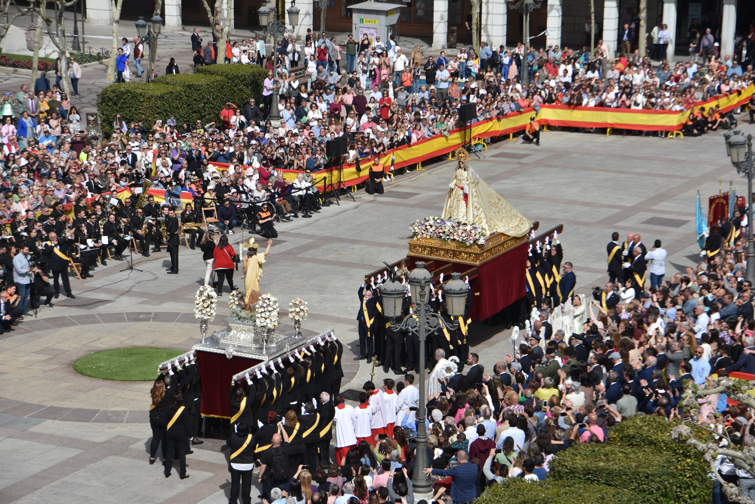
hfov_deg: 17.5
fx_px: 2454
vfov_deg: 11.7
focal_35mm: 117
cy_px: 252
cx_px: 378
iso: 200
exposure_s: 1/2000
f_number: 5.3
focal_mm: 78
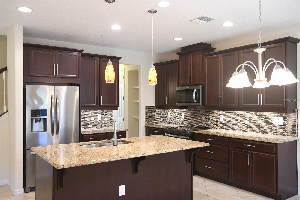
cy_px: 100
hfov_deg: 61.9
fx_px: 250
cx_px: 150
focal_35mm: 30
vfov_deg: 43.6
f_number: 5
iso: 1000
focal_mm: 20
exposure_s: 1/25
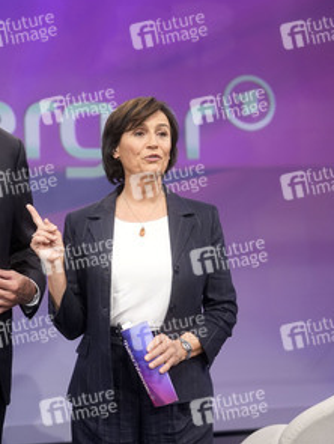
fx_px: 847
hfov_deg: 21.8
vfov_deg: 29.4
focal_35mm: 66
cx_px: 38
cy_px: 220
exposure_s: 1/160
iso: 640
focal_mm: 30
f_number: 2.2
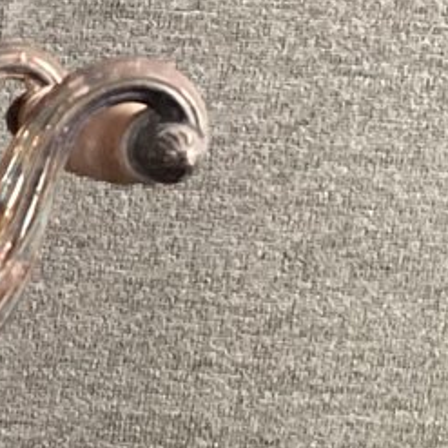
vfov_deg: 10.4
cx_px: -541
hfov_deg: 9.5
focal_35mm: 168
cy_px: 353
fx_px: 2460
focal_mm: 3.3
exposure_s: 1/33
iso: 400
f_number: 2.4
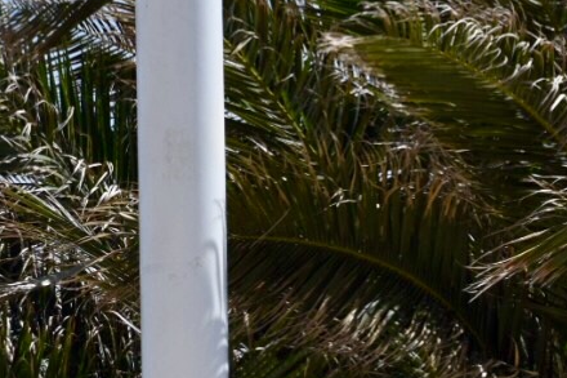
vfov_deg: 4.9
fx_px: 4345
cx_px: -258
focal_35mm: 276
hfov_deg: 7.4
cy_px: 572
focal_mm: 50
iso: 125
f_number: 8
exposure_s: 1/250
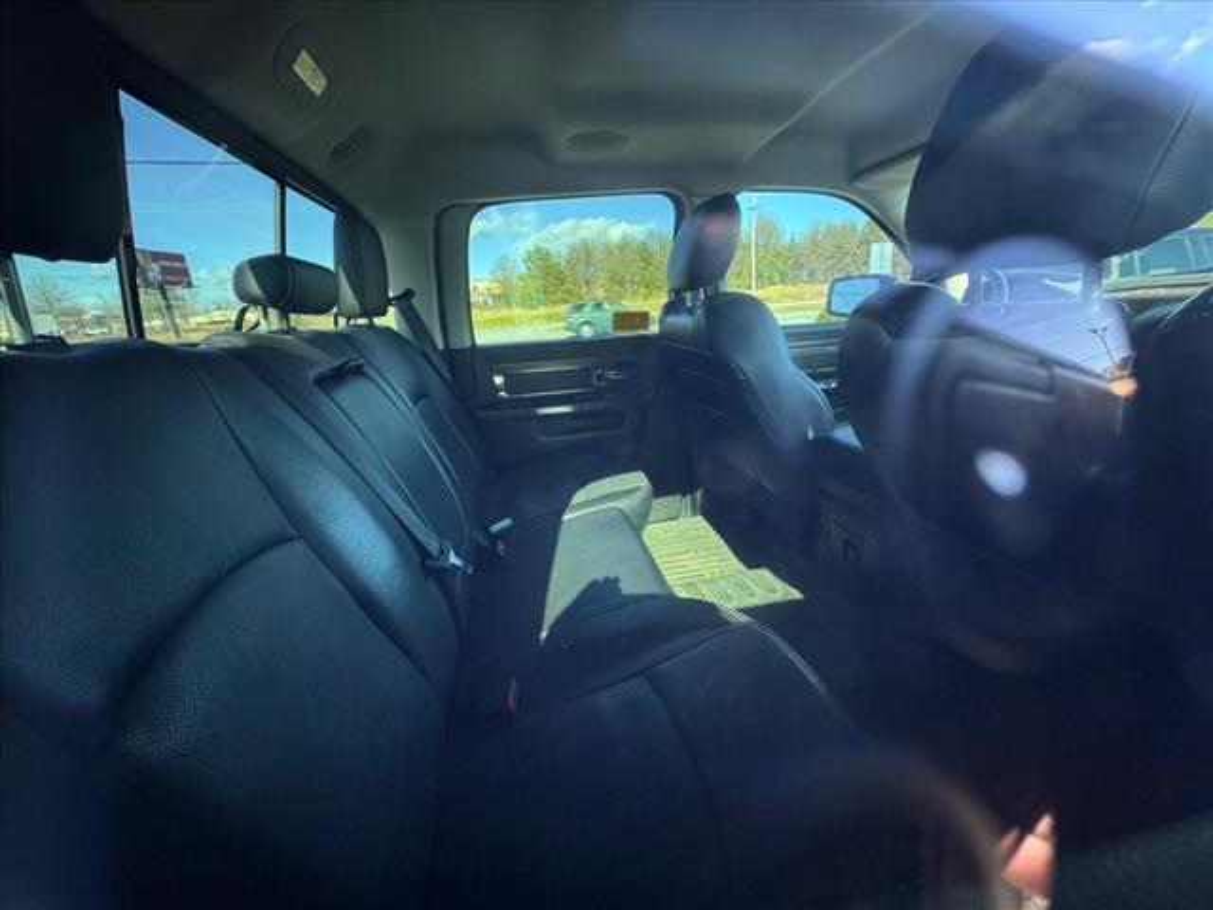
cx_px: 606
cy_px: 455
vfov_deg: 85.7
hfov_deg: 102.1
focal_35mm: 14
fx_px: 491
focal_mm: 2.22
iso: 1250
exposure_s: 1/57
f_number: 2.2
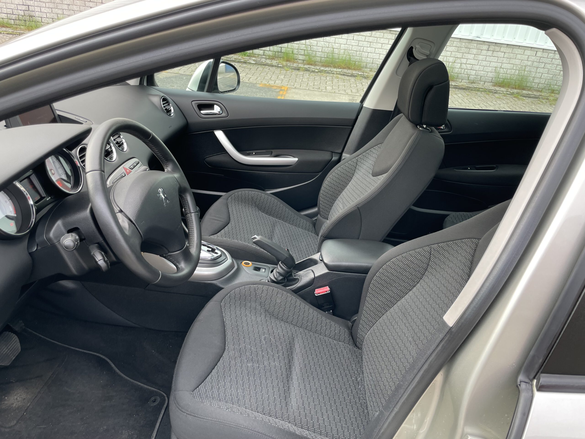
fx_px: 439
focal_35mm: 26
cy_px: 220
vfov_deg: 53.1
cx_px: 292
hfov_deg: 67.3
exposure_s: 1/148
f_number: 1.6
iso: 32
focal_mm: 4.2
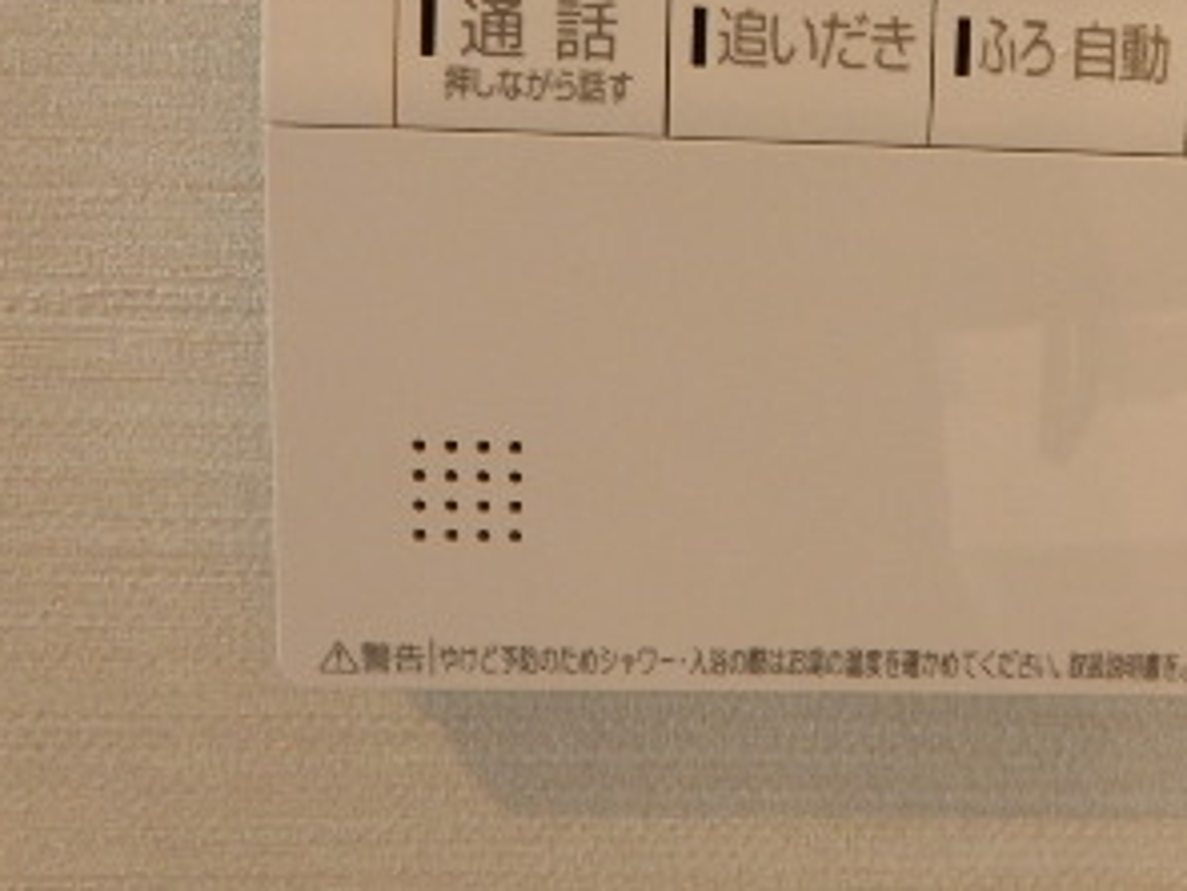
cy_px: 197
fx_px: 1852
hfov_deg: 34.1
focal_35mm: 54
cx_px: 1003
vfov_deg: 26.6
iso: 180
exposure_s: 1/30
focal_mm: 4.5
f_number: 3.7
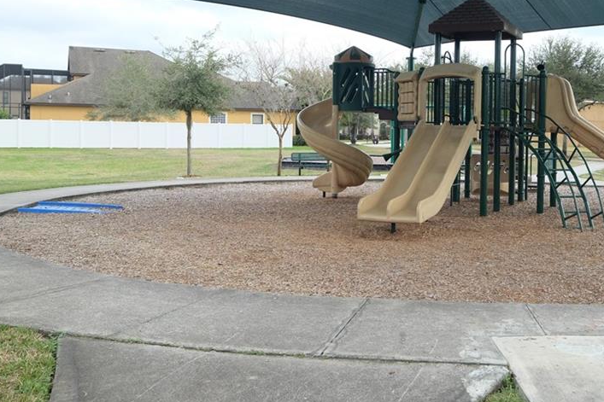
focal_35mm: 42
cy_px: 151
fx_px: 704
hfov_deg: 45.5
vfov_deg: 31.7
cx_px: 414
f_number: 5.6
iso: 400
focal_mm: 19.1
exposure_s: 1/220
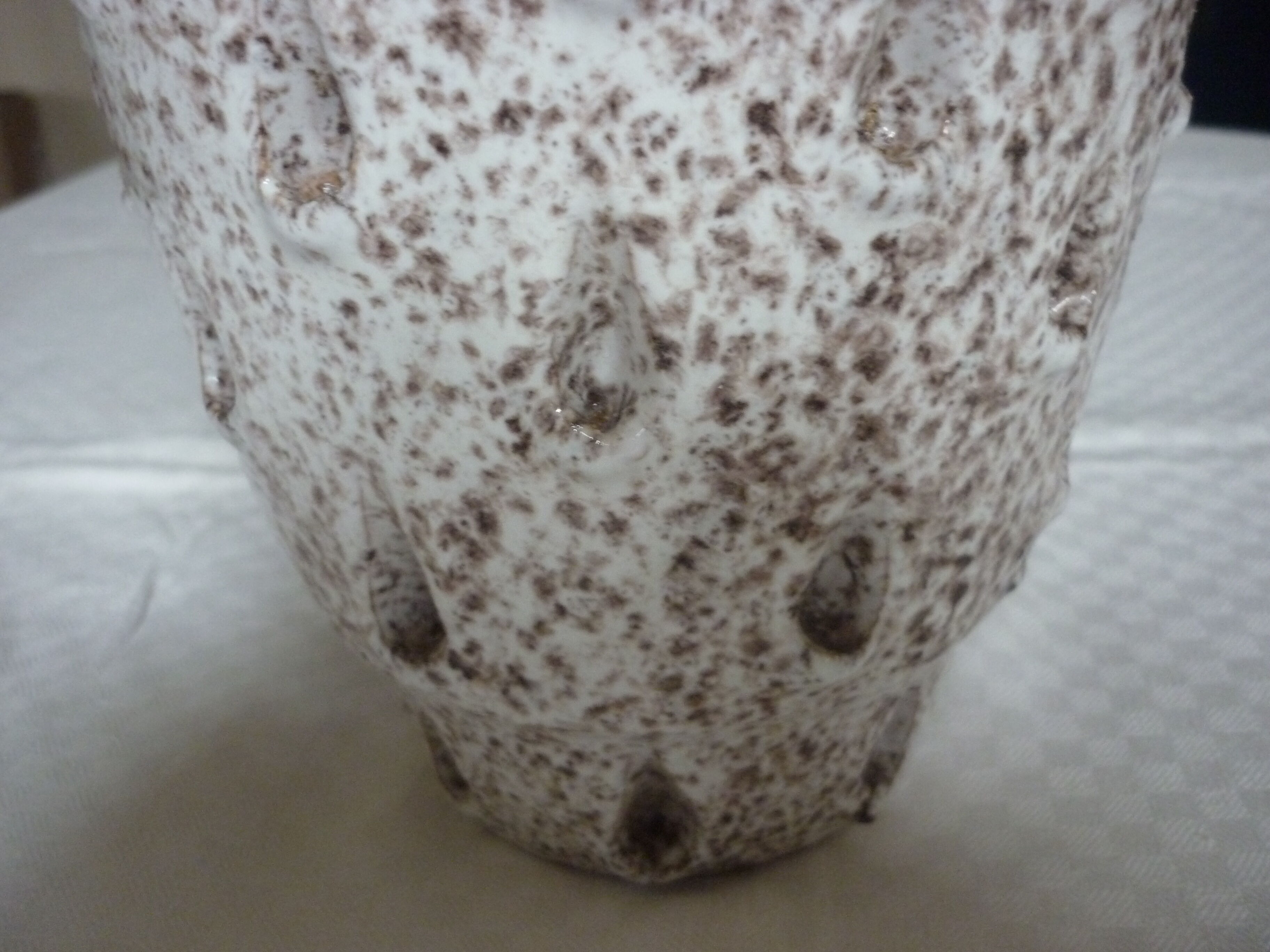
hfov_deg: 55.4
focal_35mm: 33
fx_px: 1211
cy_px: 476
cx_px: 635
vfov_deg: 42.9
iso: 400
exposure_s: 1/15
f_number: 2.8
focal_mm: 5.5
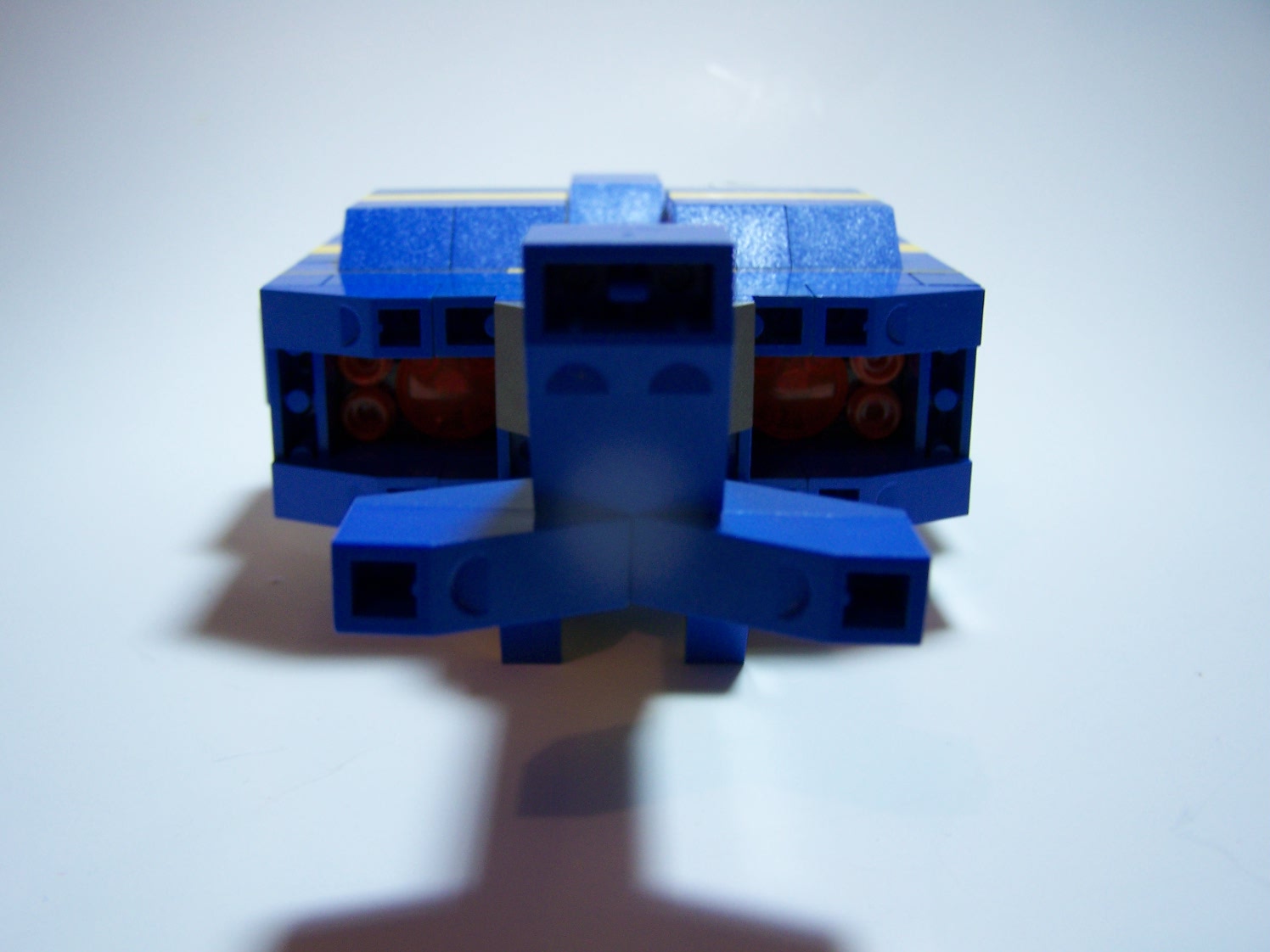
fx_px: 1394
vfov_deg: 37.7
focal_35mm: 38
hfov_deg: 49.0
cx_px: 635
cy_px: 476
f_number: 2.8
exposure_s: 1/40
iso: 80
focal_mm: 6.3
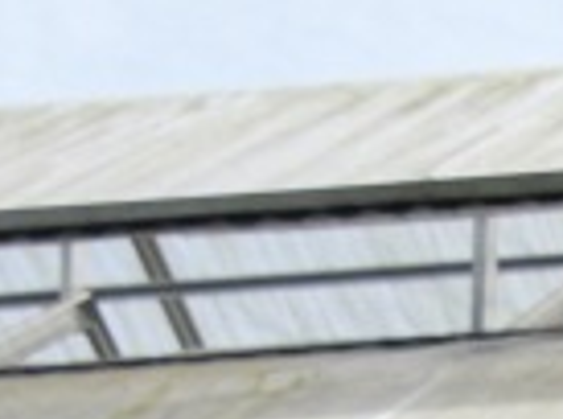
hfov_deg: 7.3
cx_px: 1734
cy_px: 1391
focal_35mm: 238
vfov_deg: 5.7
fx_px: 3861
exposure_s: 1/500
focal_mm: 22
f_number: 8
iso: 250
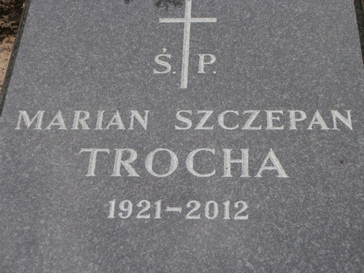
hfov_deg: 33.8
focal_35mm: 57
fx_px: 599
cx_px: 182
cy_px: 136
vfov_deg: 25.7
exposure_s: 1/400
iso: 100
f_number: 4.5
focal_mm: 10.11
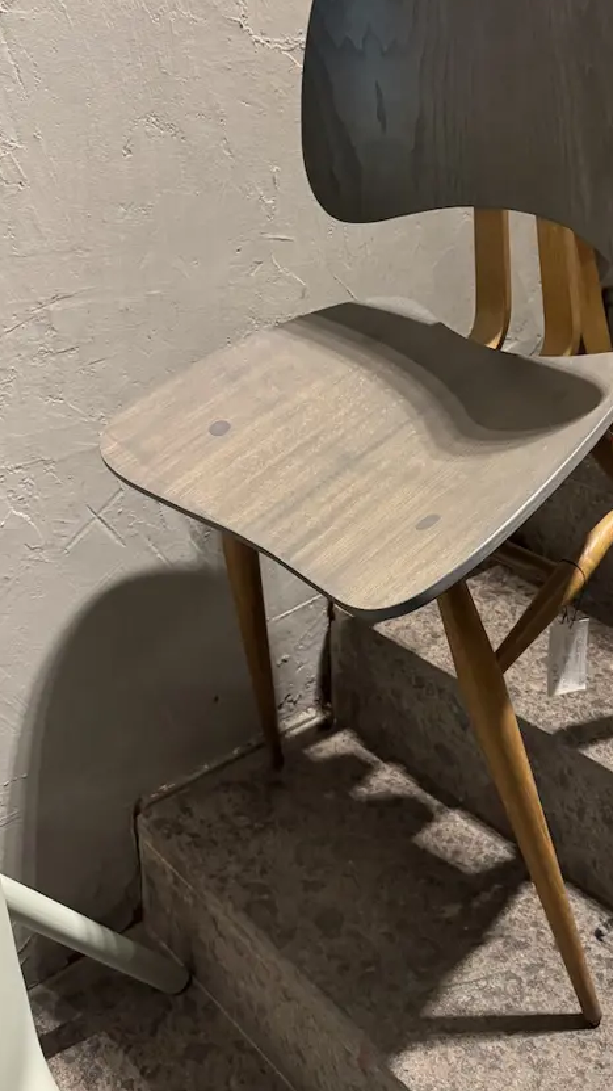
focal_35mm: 34
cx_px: 459
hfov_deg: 33.9
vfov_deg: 57.4
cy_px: 421
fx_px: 983
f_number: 1.78
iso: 800
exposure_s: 1/33
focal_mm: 6.76
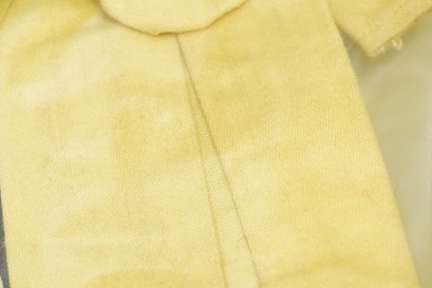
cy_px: 65
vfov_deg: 13.8
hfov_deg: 20.5
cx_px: 126
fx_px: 1188
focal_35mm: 99
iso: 1250
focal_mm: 30
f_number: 9
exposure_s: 1/125
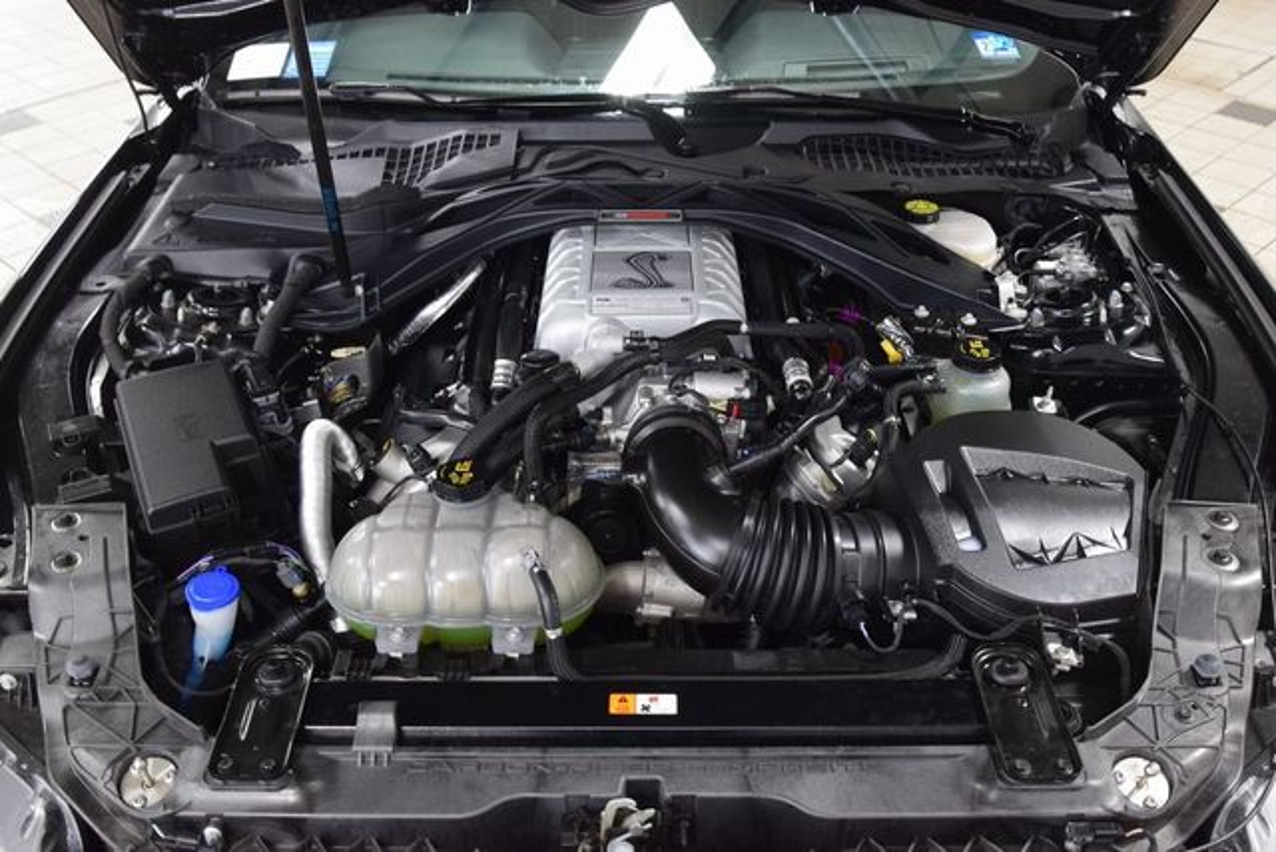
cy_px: 426
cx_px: 638
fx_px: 1276
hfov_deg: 53.1
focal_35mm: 36
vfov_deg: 36.9
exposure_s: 1/15
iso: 1250
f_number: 6.3
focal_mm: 24
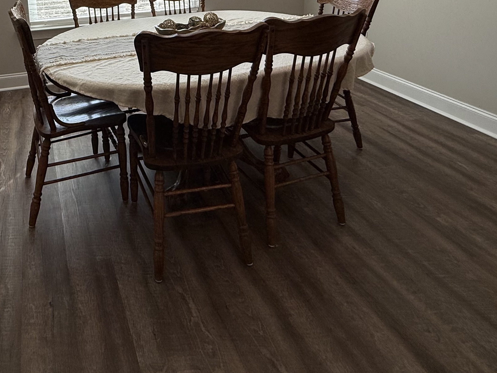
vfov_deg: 44.9
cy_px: 15
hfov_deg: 62.4
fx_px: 388
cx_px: 138
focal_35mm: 27
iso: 64
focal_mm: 2.22
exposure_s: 1/255
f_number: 2.2
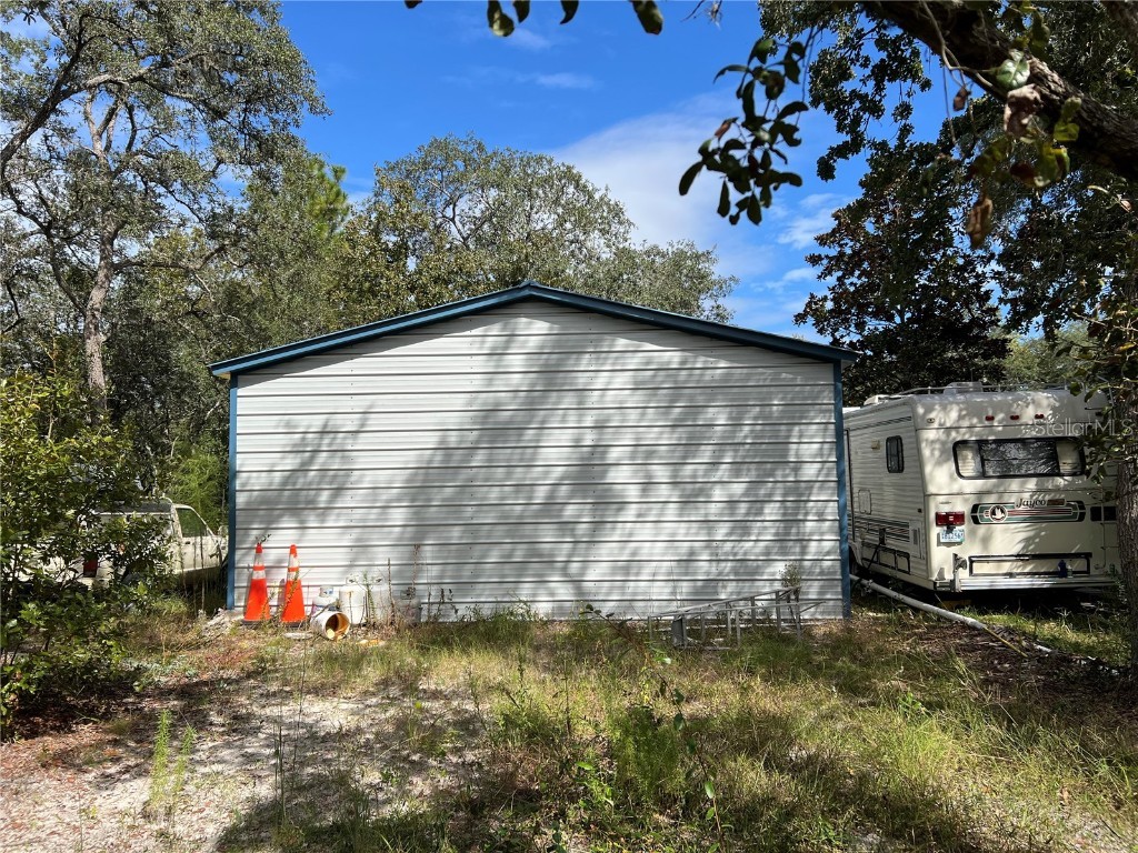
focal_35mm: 26
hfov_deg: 67.3
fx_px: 855
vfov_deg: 53.1
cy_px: 426
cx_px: 569
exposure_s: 1/4115
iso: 50
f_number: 1.5
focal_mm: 5.7
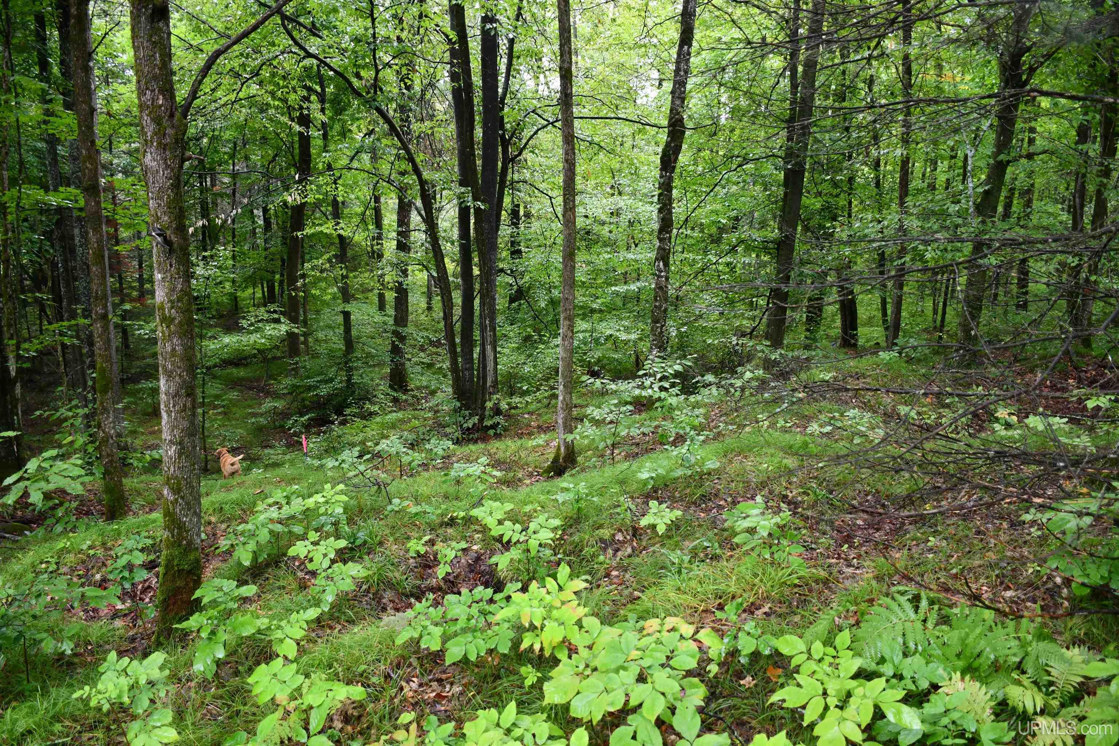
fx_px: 839
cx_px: 560
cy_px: 373
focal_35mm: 27
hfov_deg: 67.4
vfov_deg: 47.9
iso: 640
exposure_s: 1/250
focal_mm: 18
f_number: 3.5
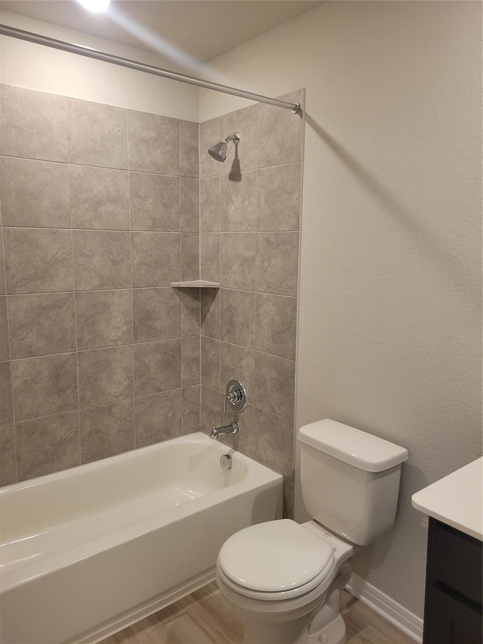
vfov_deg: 67.3
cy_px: 322
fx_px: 484
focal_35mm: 26
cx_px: 242
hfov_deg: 53.1
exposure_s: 1/120
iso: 320
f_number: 1.8
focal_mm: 5.4
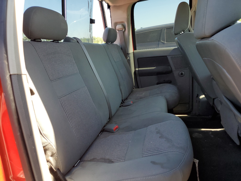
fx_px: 181
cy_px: 90
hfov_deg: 67.3
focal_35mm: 26
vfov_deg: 53.1
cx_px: 120
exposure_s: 1/278
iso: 50
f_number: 1.5
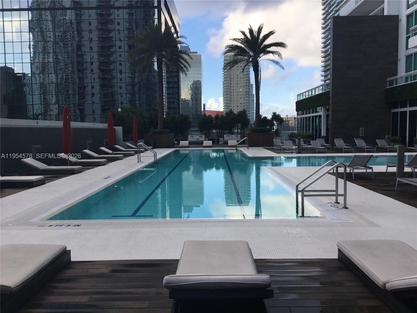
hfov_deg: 58.4
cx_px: 208
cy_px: 156
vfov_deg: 45.4
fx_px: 373
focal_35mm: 31
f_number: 2.4
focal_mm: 3.3
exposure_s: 1/491
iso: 25
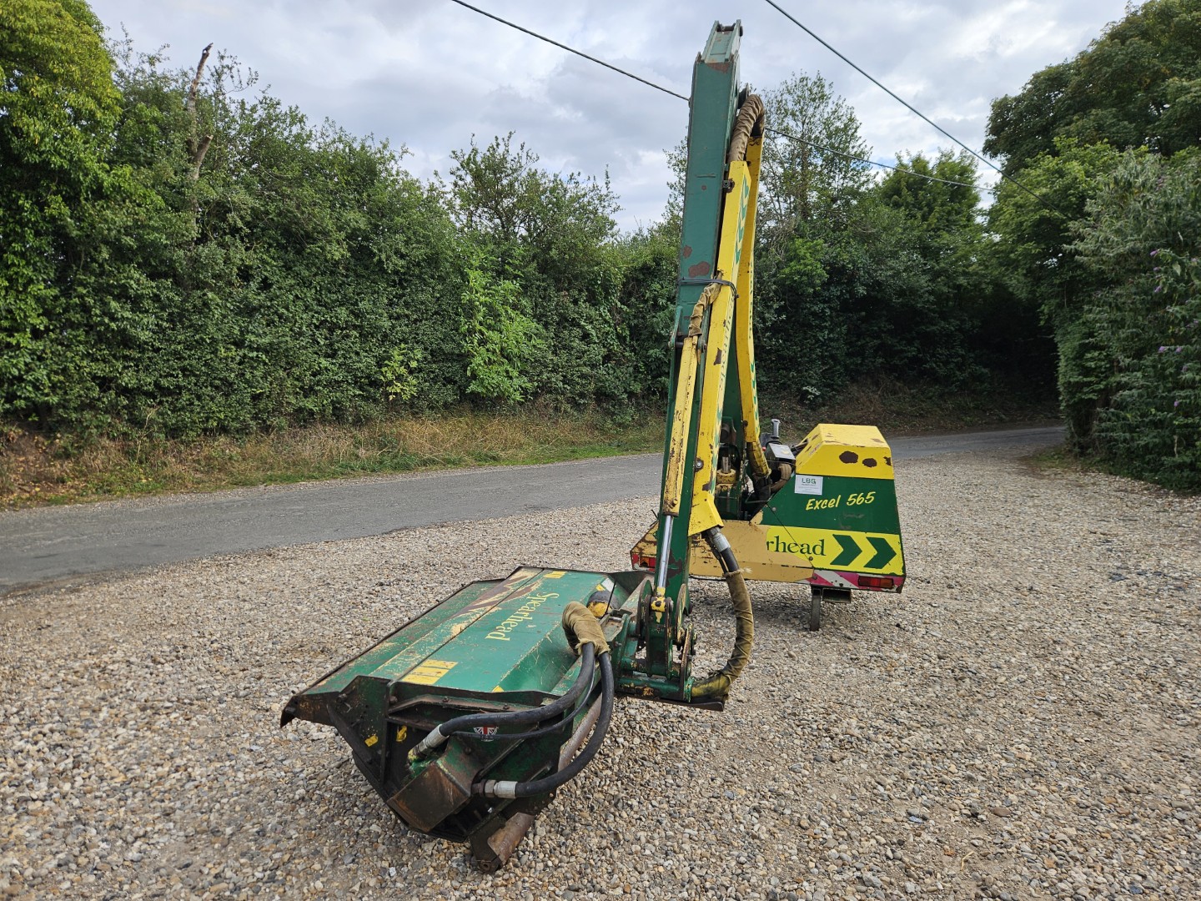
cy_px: 450
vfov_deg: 58.9
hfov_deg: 73.9
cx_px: 600
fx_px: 798
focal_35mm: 23
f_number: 1.8
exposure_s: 1/912
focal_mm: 5.4
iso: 25
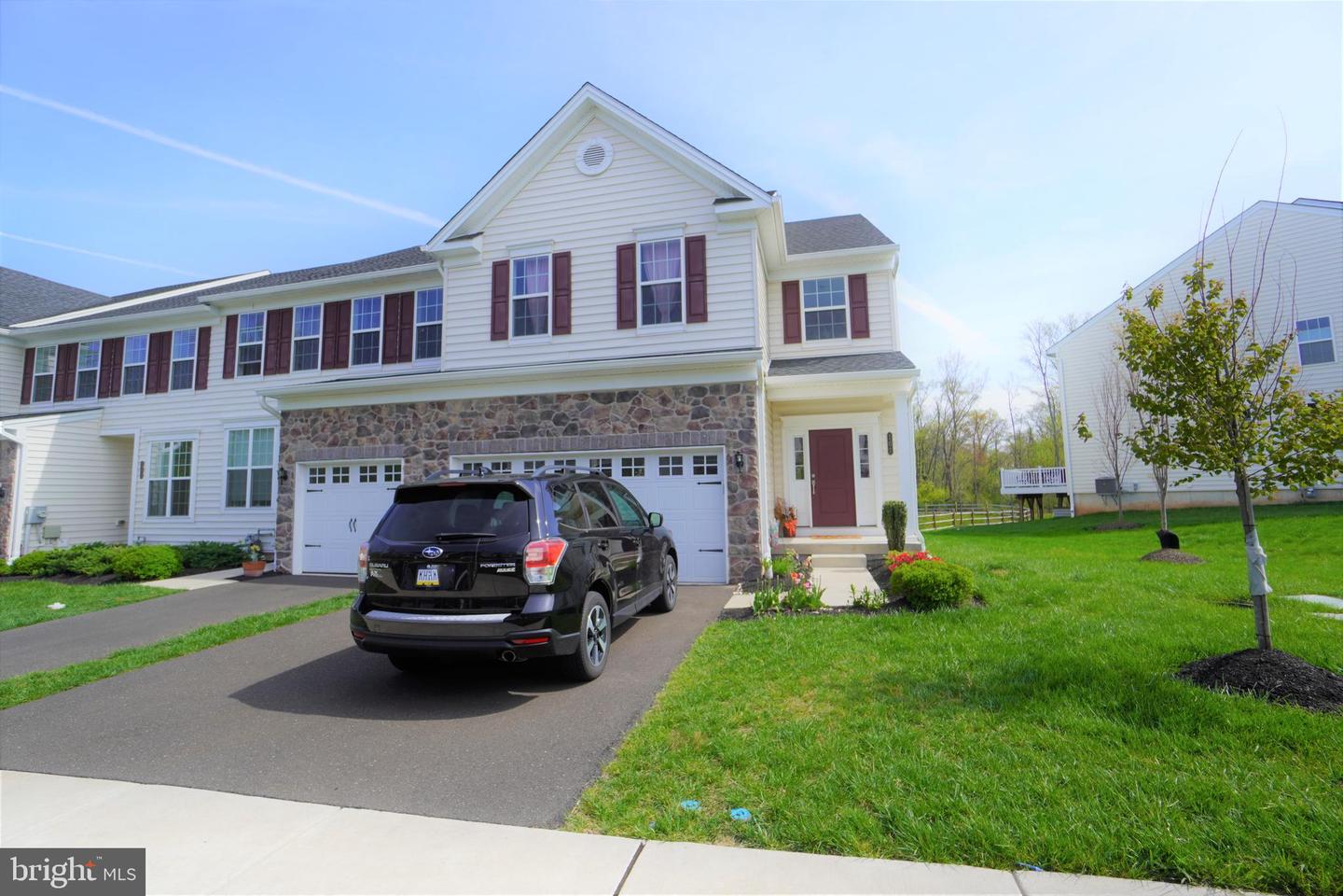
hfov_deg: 100.4
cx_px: 672
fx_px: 560
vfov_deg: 77.3
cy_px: 448
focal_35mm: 15
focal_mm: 10
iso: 100
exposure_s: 1/640
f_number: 5
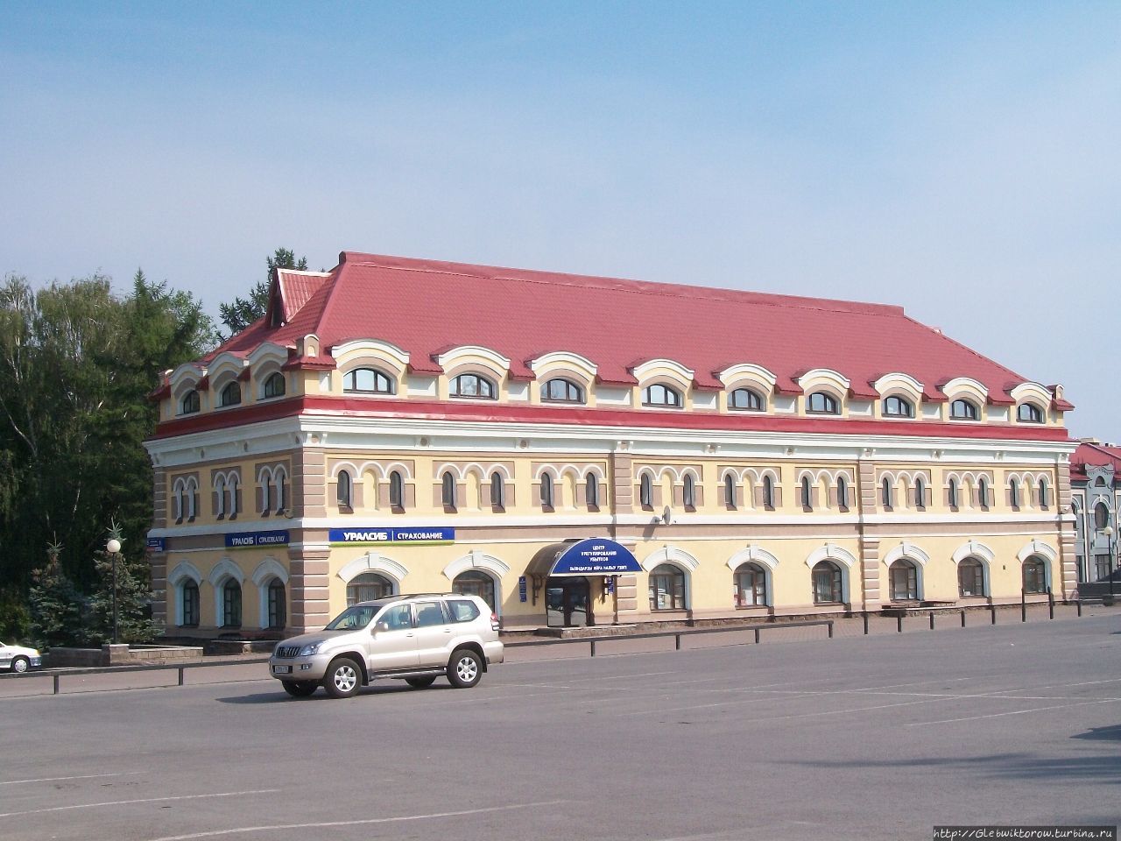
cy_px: 420
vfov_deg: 26.1
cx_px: 560
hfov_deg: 34.3
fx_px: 1813
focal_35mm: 56
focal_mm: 9.4
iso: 80
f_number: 6
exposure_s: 1/500
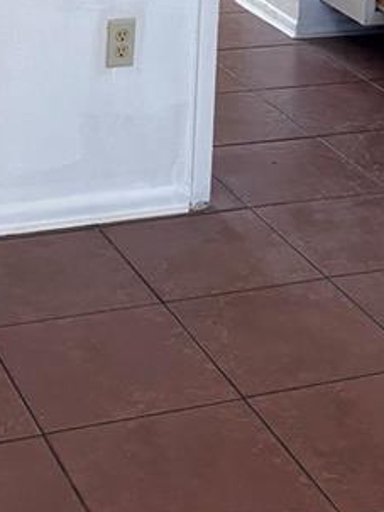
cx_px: 174
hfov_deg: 14.4
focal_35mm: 103
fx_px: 1525
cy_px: -269
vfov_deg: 17.1
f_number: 1.6
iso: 100
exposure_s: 1/121
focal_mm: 5.96
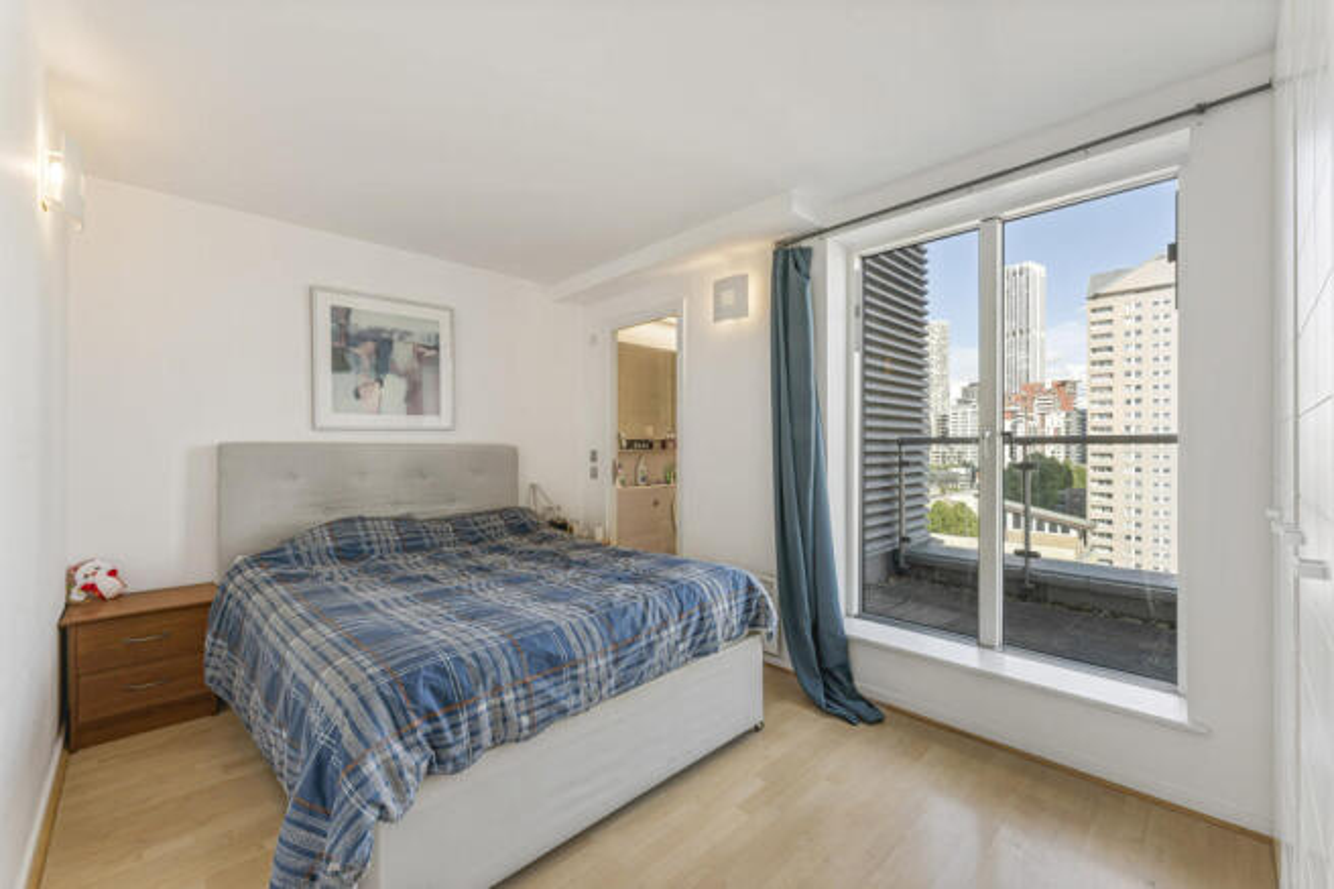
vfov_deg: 81.2
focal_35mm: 14
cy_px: 444
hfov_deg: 104.3
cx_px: 667
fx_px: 519
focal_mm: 14
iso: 200
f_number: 14
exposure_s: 1/13
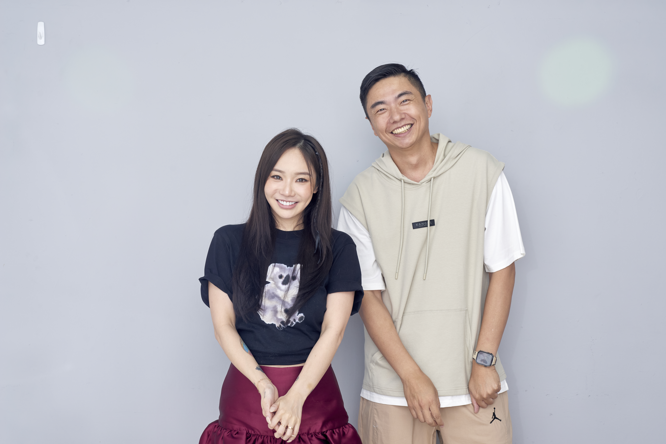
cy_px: 222
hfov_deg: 39.6
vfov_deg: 27.0
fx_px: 925
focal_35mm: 50
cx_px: 333
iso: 800
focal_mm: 50
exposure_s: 1/160
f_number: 8
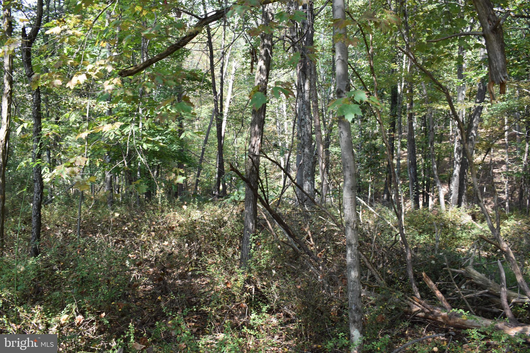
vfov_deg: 41.7
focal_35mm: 32
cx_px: 265
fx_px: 464
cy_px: 176
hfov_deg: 59.5
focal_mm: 21
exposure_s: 1/160
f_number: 6.3
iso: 400
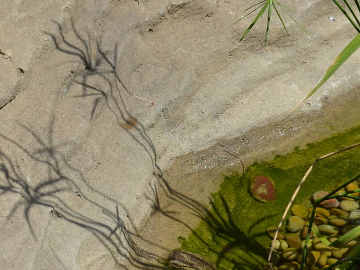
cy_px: 30
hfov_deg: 10.4
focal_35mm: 189
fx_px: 1966
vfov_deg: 7.8
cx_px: 30
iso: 100
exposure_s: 1/250
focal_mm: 55
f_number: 8
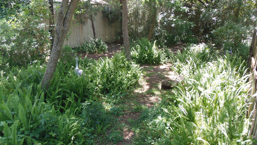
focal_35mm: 27
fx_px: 184
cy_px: 86
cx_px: 130
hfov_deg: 69.8
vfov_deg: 42.7
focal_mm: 4.3
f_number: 2.9
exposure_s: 1/50
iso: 64
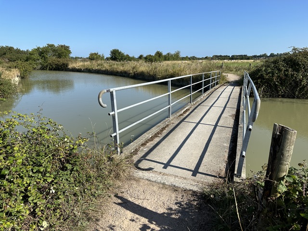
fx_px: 214
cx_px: 154
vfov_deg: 56.8
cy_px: 116
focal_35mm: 24
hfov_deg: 71.6
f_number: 1.78
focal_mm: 6.86
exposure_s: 1/4762
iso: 80
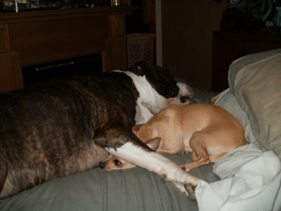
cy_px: 106
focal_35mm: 36
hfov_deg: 51.4
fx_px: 292
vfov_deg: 39.7
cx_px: 140
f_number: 3.5
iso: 125
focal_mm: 6.3
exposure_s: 1/30
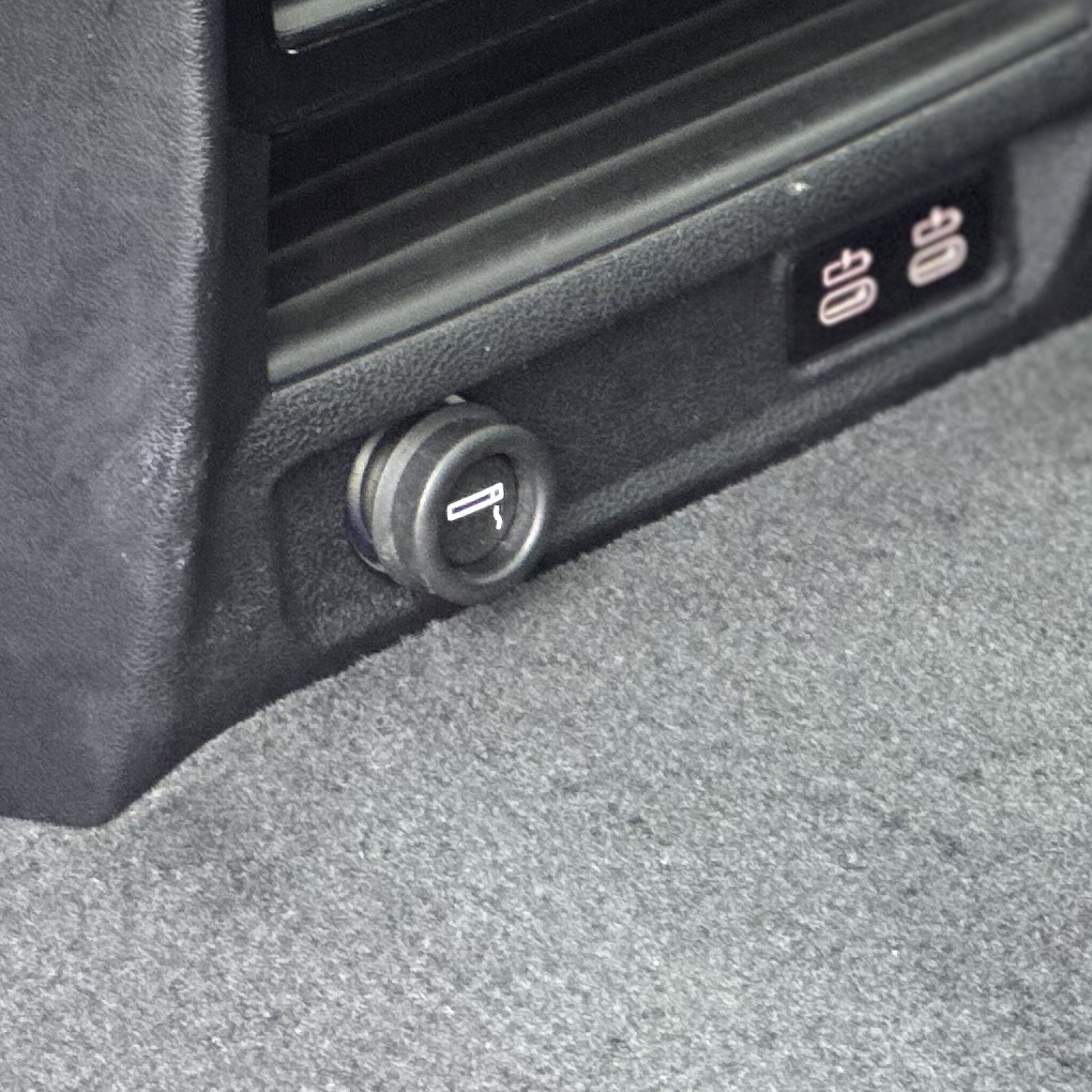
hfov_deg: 6.5
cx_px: 591
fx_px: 9601
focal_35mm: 269
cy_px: -501
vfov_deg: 6.4
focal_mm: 9
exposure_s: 1/17
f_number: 2.8
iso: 400
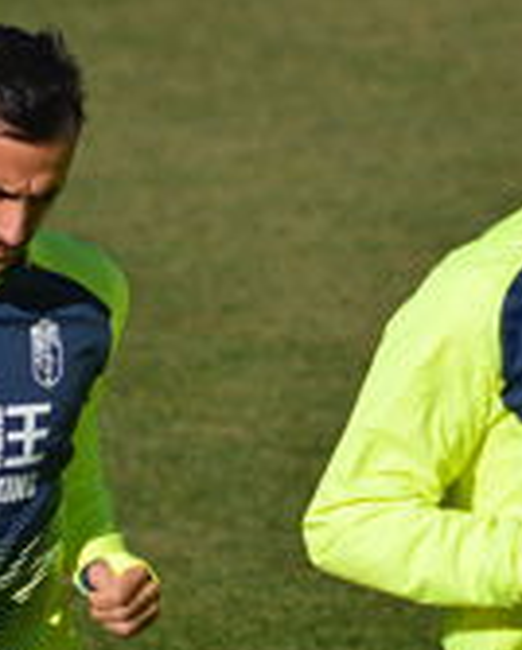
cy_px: 385
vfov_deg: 1.9
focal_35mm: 1009
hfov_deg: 1.5
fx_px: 19450
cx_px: 316
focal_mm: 300
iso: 280
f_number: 5.6
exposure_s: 1/2000
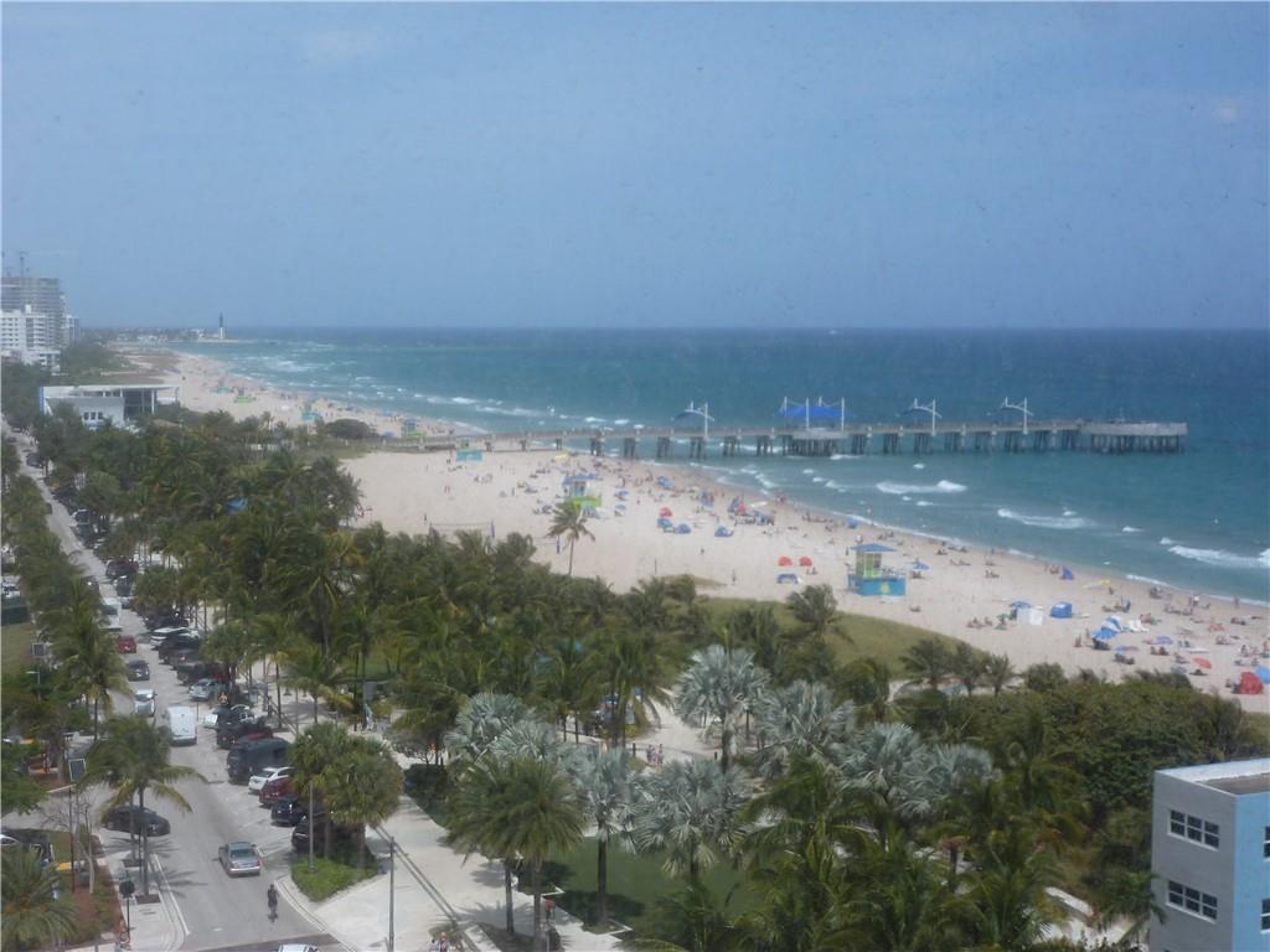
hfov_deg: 36.8
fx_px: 1908
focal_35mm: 52
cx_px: 635
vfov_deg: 28.0
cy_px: 476
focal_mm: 9.4
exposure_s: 1/400
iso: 100
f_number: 4.3
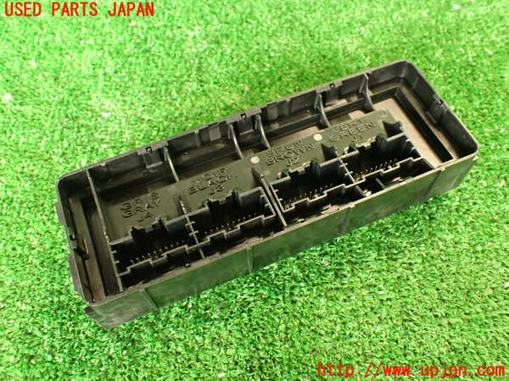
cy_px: 190
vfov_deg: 44.2
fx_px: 471
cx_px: 254
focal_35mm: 32
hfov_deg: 56.8
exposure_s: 1/30
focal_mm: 5.79
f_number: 2.4
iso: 640
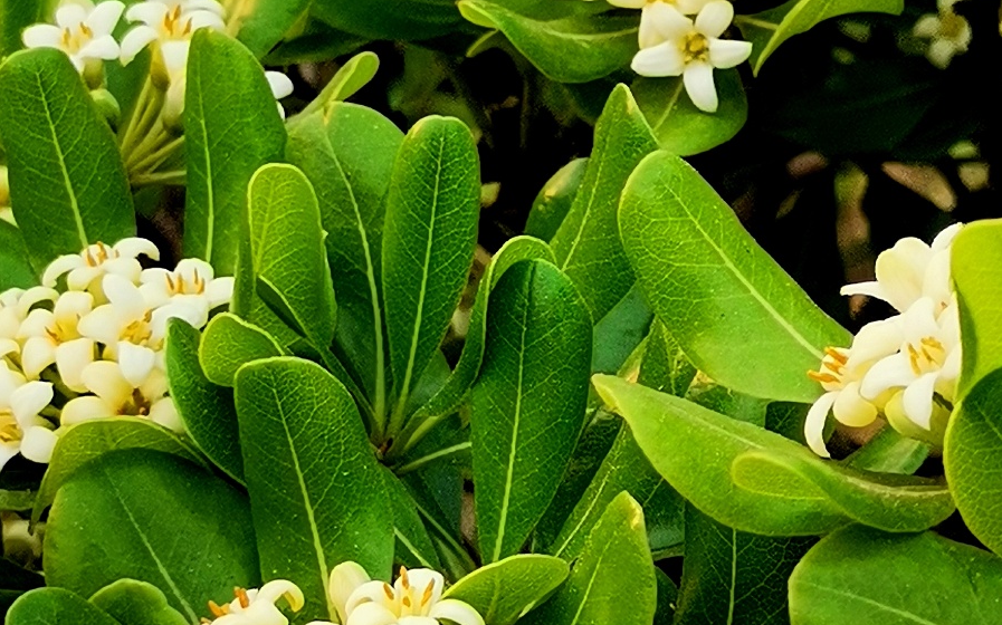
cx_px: 500
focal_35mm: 122
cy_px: 280
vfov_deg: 10.7
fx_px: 3331
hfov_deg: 17.1
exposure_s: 1/601
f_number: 1.8
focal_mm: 4.75
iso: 50
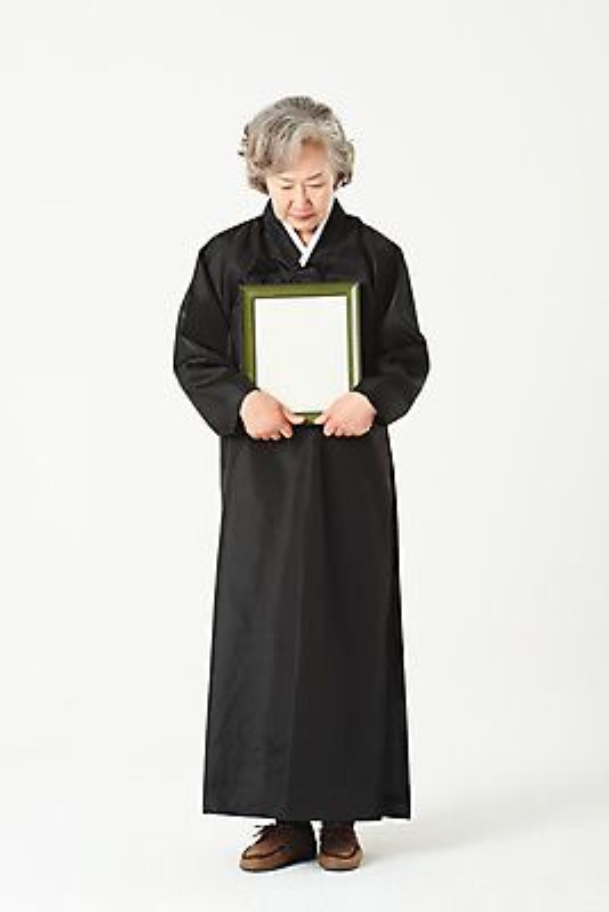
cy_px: 456
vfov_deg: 20.0
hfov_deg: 13.4
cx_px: 304
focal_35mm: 102
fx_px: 2586
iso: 100
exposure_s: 1/125
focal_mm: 102
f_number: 11
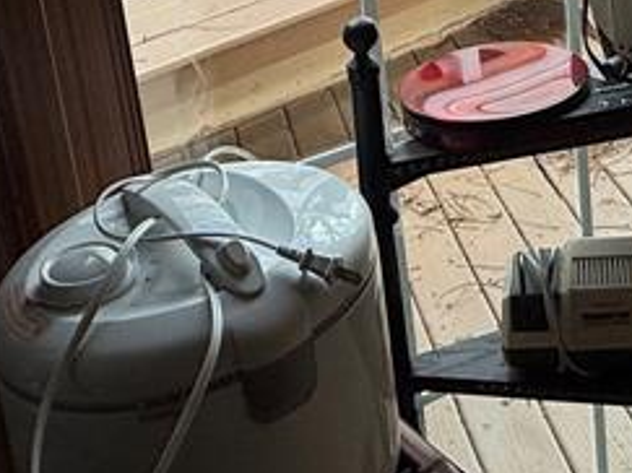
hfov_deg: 30.4
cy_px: -138
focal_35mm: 59
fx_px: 1077
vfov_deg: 22.3
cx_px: 629
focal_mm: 2.22
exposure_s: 1/106
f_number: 2.2
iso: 40
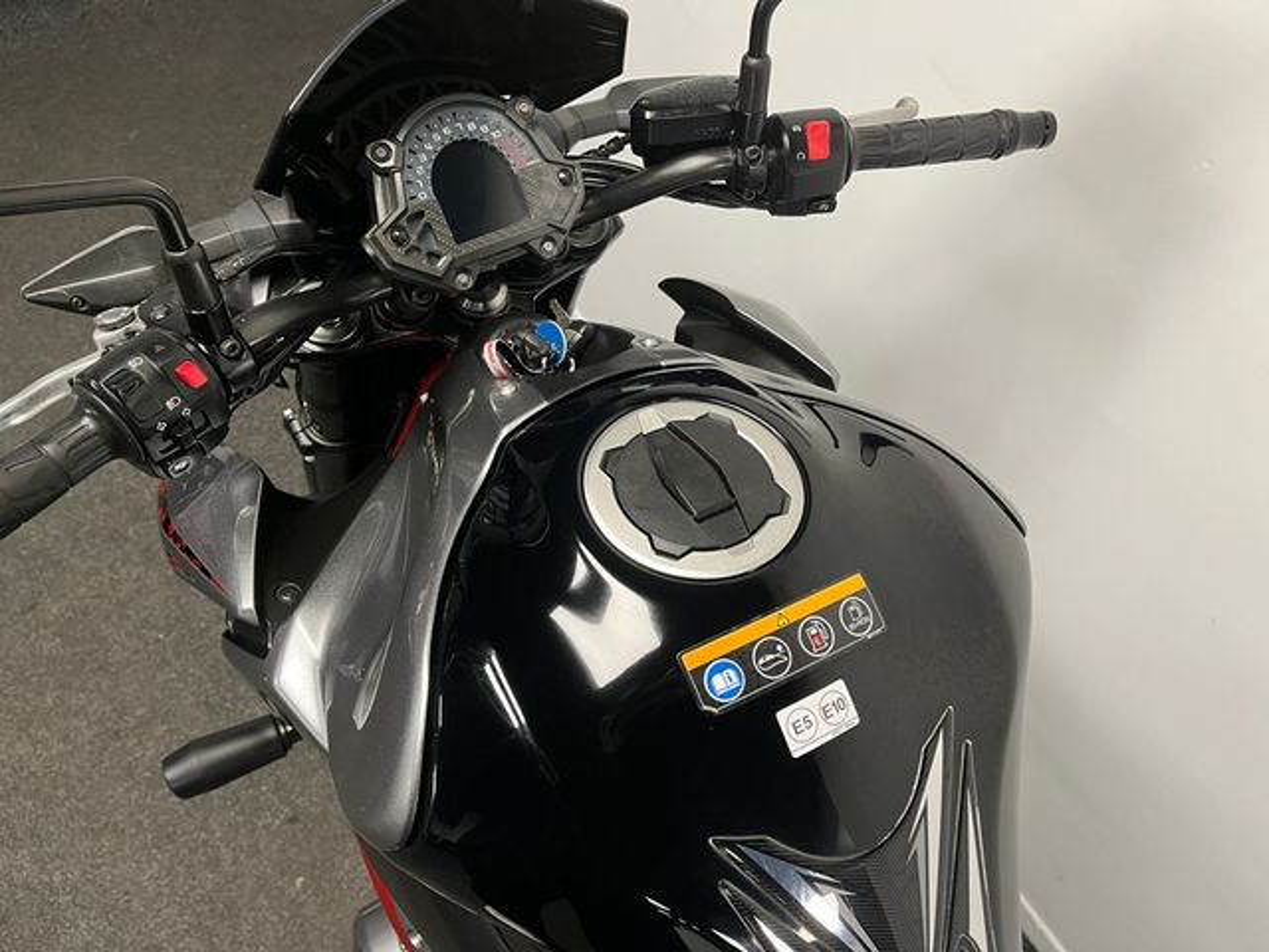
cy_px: 476
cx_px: 634
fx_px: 953
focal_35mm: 26
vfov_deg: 53.1
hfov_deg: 67.3
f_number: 1.6
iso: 125
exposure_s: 1/50
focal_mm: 5.1
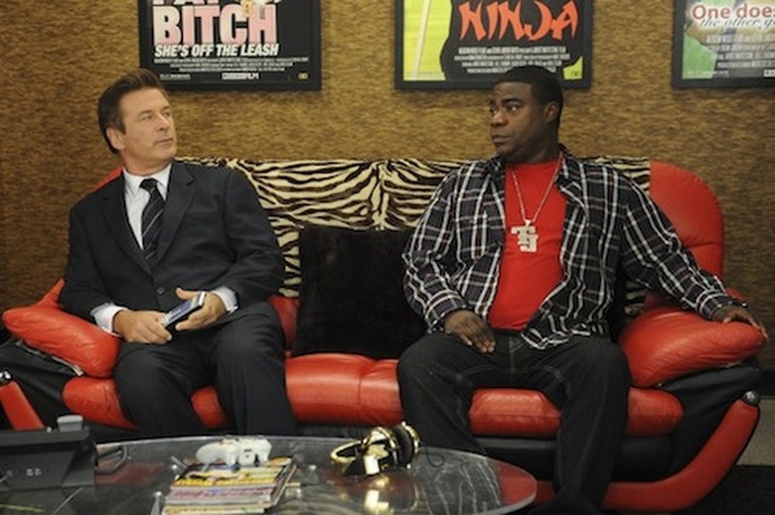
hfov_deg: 36.3
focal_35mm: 55
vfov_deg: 24.6
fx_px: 1183
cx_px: 388
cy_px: 258
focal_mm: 55
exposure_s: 1/200
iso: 1250
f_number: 2.8
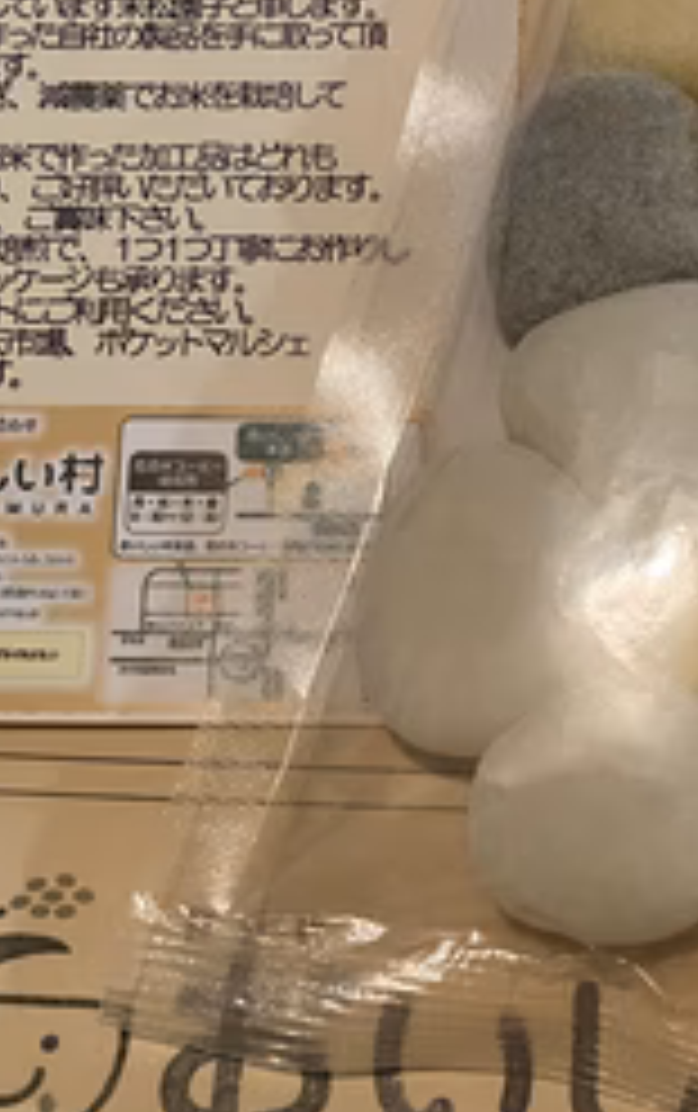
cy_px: 603
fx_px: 1457
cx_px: 590
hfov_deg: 26.3
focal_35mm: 48
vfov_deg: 41.8
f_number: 1.8
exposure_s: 1/25
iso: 320
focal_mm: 3.99
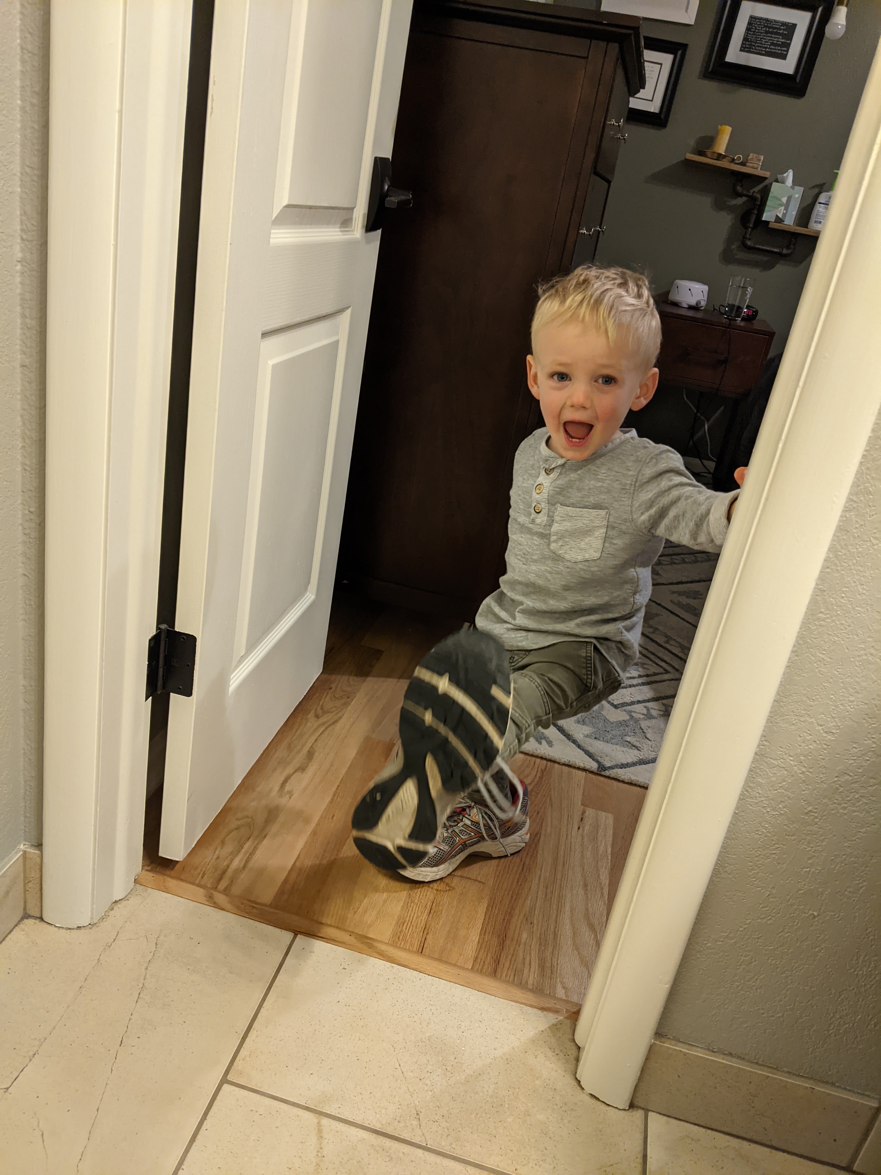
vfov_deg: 65.3
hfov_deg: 51.4
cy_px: 588
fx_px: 916
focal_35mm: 27
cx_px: 440
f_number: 1.8
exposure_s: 1/60
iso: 249
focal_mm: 4.44
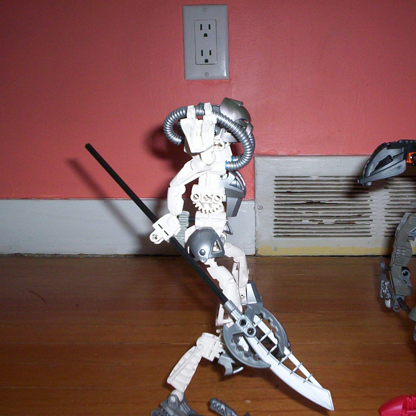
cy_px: 209
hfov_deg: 37.2
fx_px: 612
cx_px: 271
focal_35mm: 45
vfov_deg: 37.6
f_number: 4.5
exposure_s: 1/60
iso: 140
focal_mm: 4.99
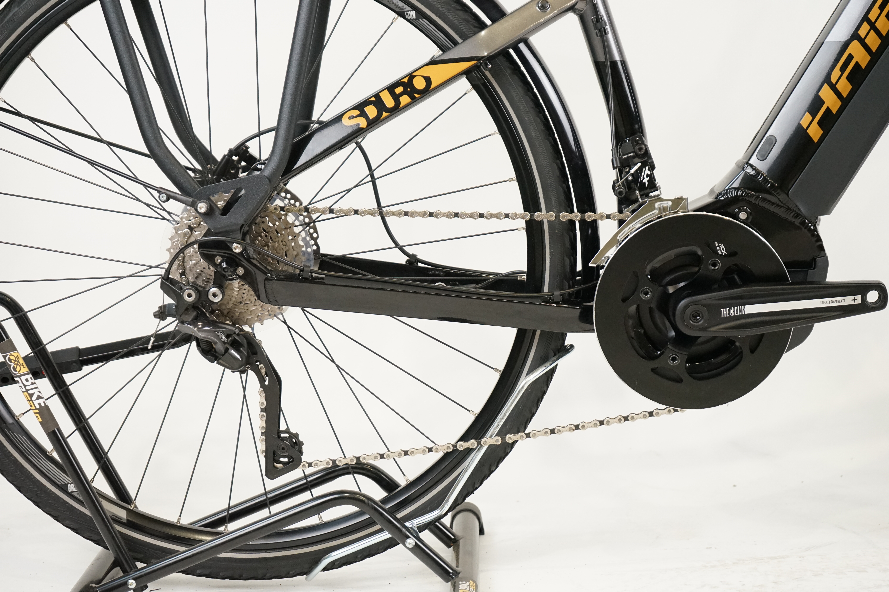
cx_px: 444
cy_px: 296
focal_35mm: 70
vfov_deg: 19.5
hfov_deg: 28.8
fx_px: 1728
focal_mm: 70
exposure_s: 1/200
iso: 3200
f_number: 5.6
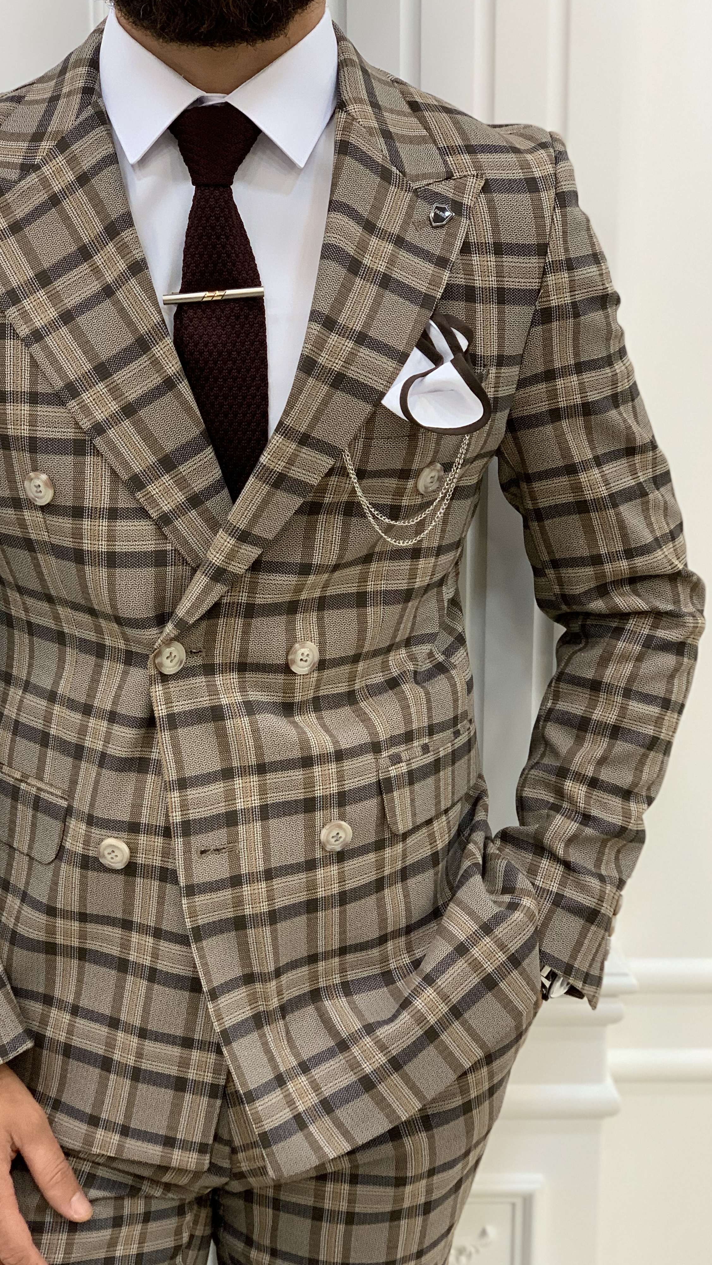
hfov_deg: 21.0
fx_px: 1913
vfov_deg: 36.6
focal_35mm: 57
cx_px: 245
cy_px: 629
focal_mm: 6
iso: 100
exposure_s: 1/122
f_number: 2.4
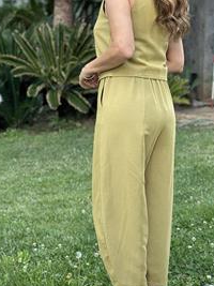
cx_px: 125
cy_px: 99
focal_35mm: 91
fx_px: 751
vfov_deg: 21.5
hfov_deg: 16.2
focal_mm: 6.86
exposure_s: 1/218
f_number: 1.78
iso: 80
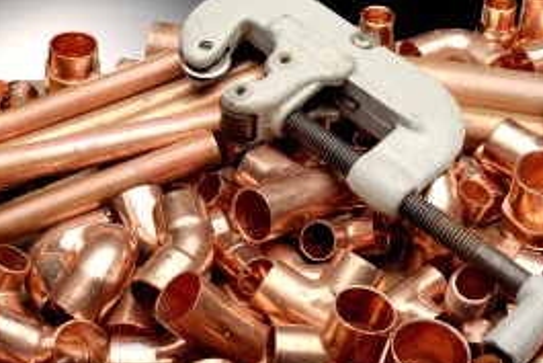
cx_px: 296
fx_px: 1207
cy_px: 107
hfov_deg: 25.3
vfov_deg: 17.0
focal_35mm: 80
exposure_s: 1/250
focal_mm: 50
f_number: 11
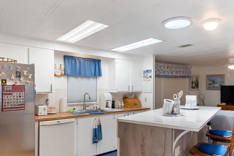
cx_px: 122
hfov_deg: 69.4
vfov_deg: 49.4
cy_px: 88
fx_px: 169
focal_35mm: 26
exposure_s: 1/125
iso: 1600
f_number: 4
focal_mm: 10
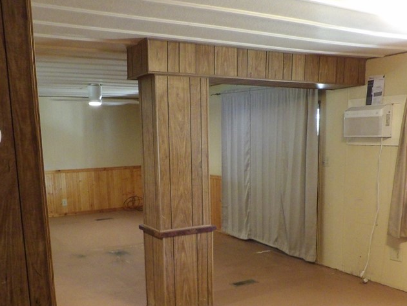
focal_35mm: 39
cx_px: 196
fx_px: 459
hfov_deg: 47.8
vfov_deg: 36.1
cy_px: 224
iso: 766
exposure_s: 1/17
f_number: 3.2
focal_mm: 4.3
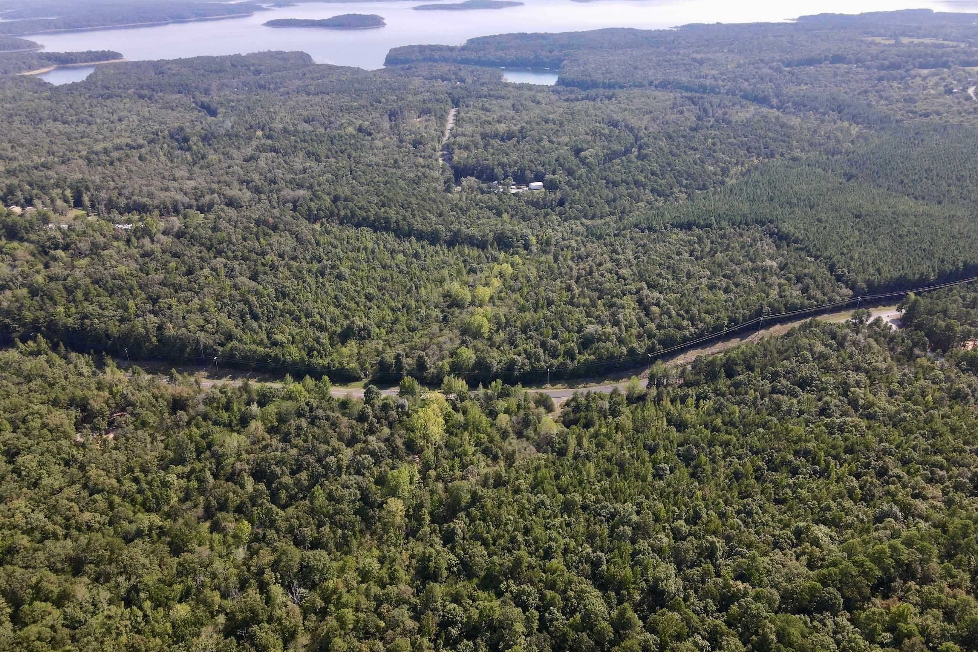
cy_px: 319
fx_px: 679
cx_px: 489
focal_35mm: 25
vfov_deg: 51.3
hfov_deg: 71.5
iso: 240
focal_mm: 4.5
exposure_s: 1/15
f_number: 2.8
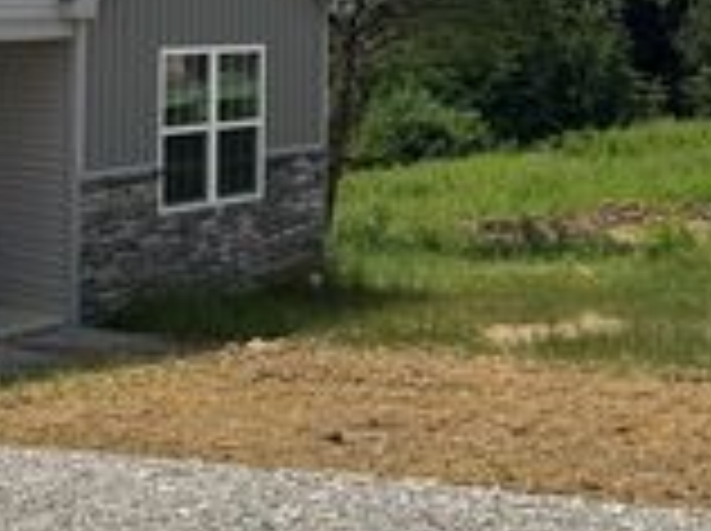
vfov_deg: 18.9
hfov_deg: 23.4
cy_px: 16
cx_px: -148
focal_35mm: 76
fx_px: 1559
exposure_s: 1/6410
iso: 80
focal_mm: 6.76
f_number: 1.78
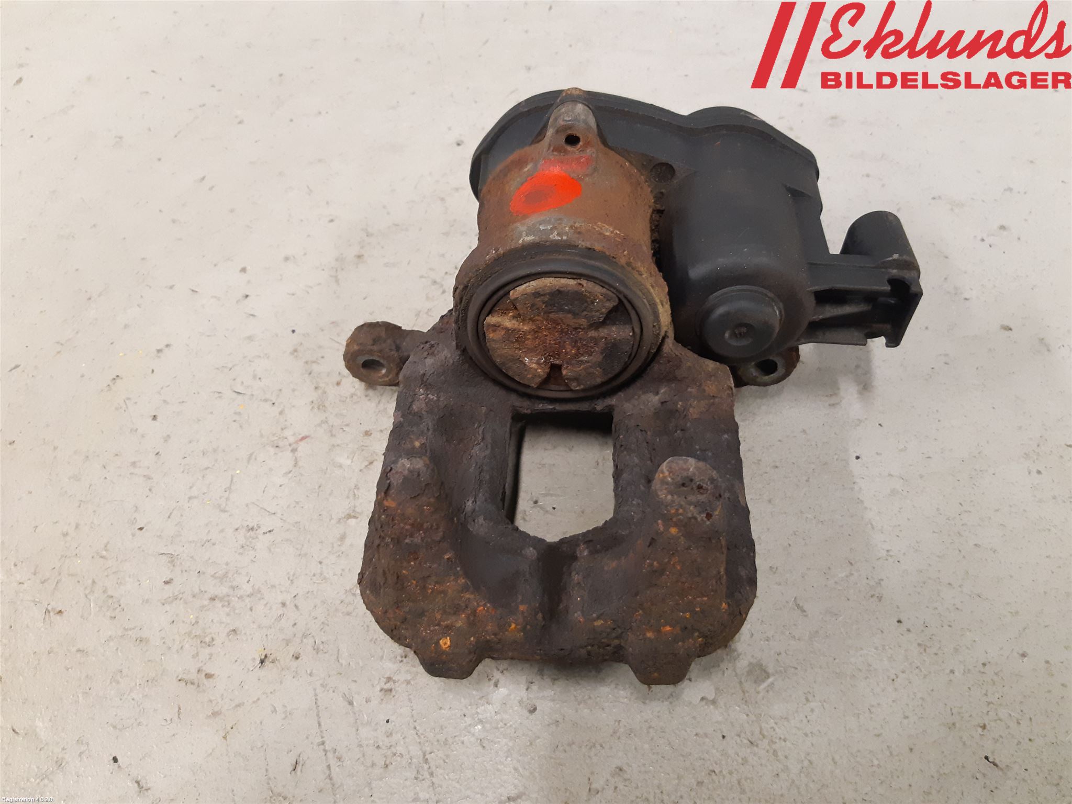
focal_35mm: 26
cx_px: 536
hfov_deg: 67.3
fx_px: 805
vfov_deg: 53.1
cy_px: 402
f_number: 1.7
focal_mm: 3.93
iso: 320
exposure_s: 1/50
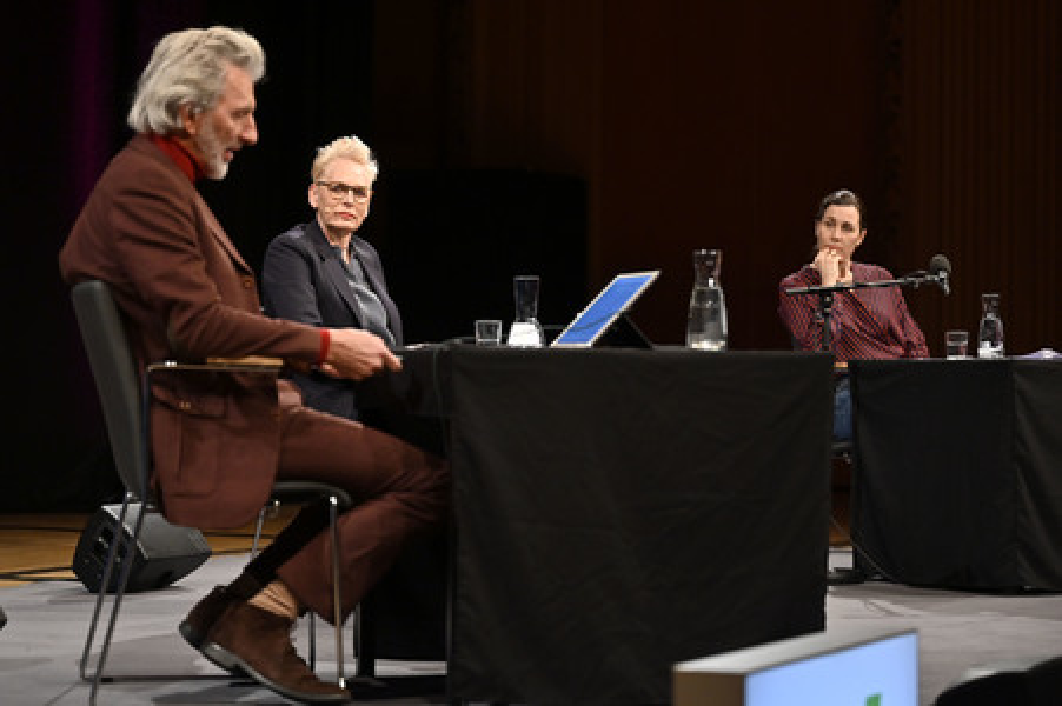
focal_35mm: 79
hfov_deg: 25.7
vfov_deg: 17.2
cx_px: 531
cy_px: 353
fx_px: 2329
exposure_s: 1/400
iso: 1250
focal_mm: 79
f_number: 2.8
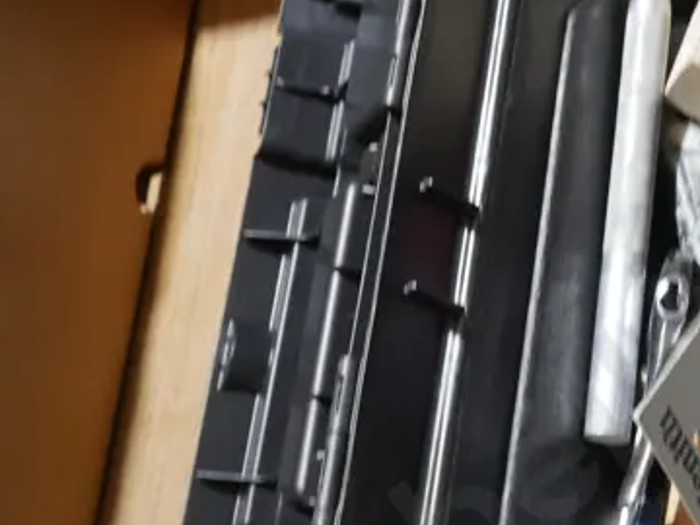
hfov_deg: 20.1
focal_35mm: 91
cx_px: 861
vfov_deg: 16.2
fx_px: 1840
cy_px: 239
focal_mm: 16
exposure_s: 1/60
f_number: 5.6
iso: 1600
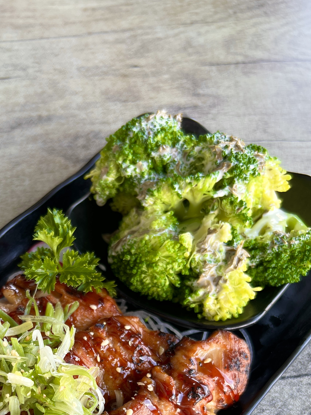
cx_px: 51
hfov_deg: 30.5
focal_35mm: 46
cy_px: 362
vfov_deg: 38.8
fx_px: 551
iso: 40
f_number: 1.5
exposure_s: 1/121
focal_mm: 5.7
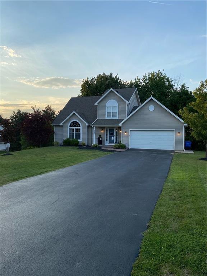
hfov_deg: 53.1
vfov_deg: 67.3
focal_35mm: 26
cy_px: 138
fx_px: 207
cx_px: 104
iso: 32
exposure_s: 1/1034
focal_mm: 4.25
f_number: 1.8
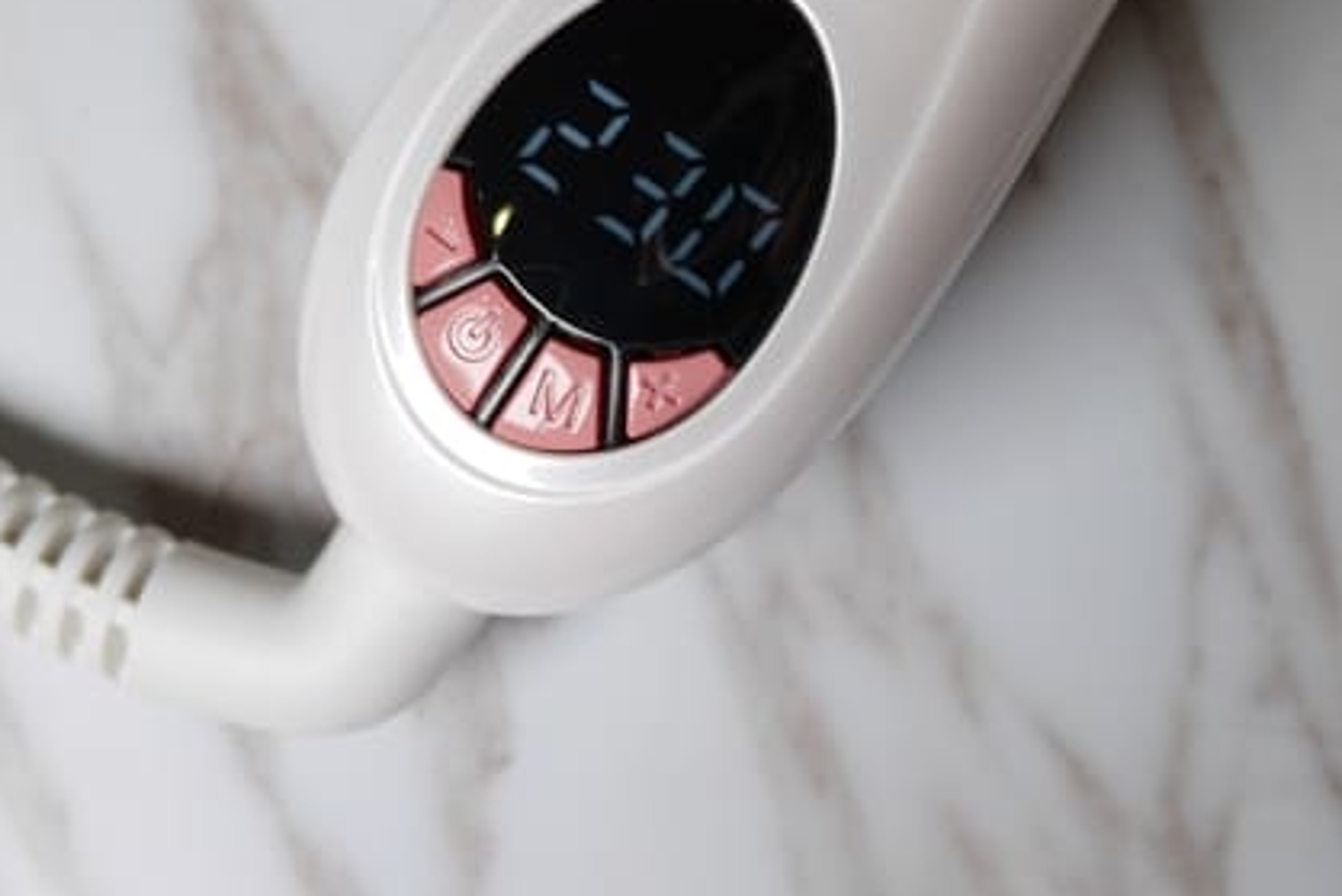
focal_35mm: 63
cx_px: 645
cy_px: 215
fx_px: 2349
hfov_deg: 31.9
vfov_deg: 21.4
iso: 200
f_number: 4.3
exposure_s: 1/60
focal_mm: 19
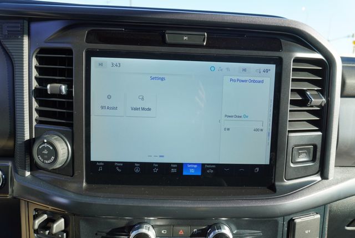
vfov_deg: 53.2
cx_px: 178
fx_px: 237
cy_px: 119
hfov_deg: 73.7
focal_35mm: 24
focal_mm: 16
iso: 100
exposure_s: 1/100
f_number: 5
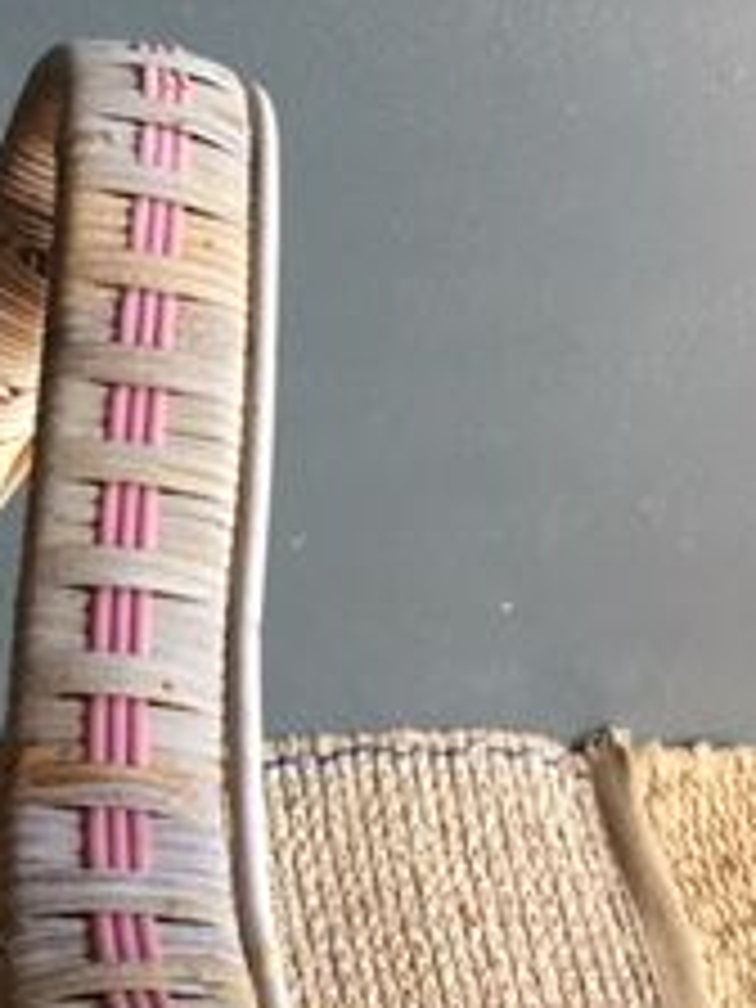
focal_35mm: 83
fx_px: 2417
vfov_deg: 23.5
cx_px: 54
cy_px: 351
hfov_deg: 17.5
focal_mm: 4.15
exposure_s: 1/33
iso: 25
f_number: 2.2
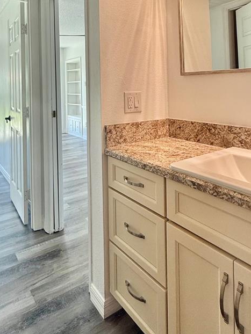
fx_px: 261
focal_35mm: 27
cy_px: 89
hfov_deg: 51.3
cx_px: 135
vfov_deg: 62.1
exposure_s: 1/120
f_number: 2.2
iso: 100
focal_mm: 2.22
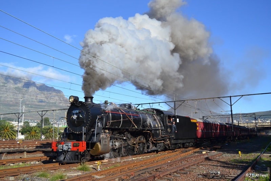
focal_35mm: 33
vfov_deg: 40.0
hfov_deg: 57.2
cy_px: 90
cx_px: 136
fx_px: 248
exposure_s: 1/1250
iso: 200
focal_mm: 22
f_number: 5
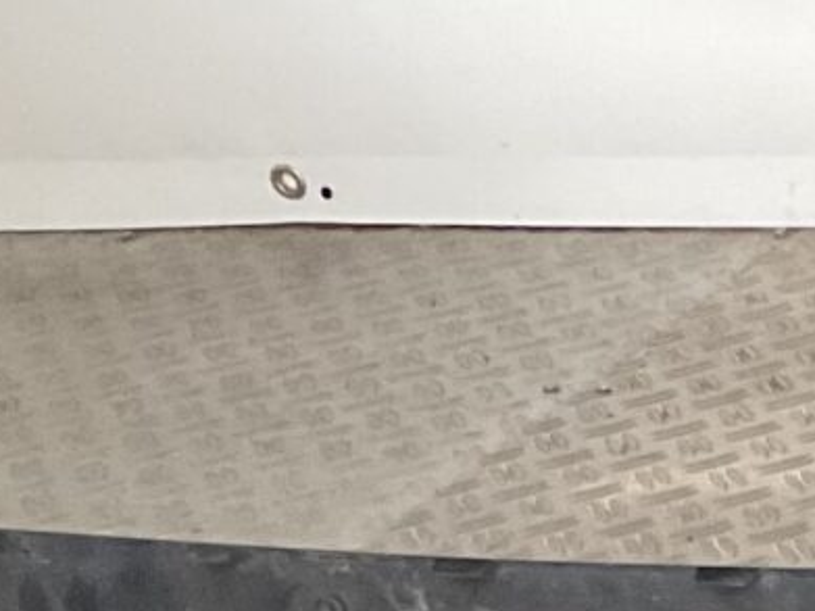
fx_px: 4472
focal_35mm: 190
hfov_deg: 9.9
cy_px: 1051
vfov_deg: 7.6
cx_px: 1419
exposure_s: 1/60
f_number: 1.8
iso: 100
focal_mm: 3
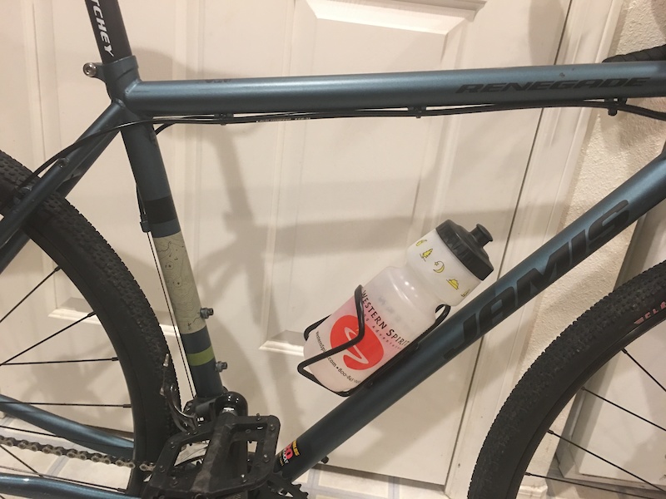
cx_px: 333
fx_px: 558
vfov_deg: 48.2
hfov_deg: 61.7
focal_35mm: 29
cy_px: 250
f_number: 2.2
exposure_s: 1/8
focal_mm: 4.15
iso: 80
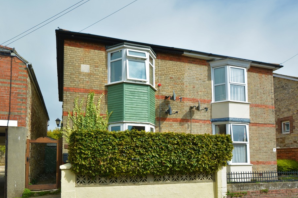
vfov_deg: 70.2
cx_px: 151
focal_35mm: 17
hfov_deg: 93.3
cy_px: 110
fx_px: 141
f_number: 8
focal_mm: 10
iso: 100
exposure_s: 1/400
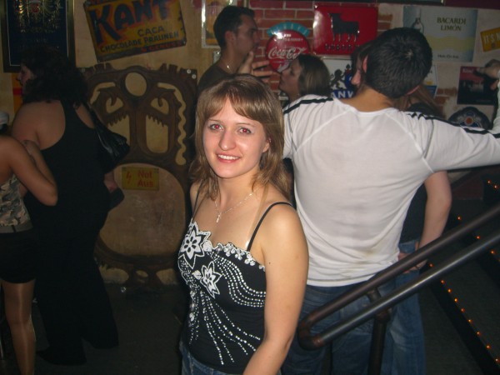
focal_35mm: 38
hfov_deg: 49.0
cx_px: 250
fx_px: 549
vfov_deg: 37.7
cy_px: 188
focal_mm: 7.9
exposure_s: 1/60
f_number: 2.8
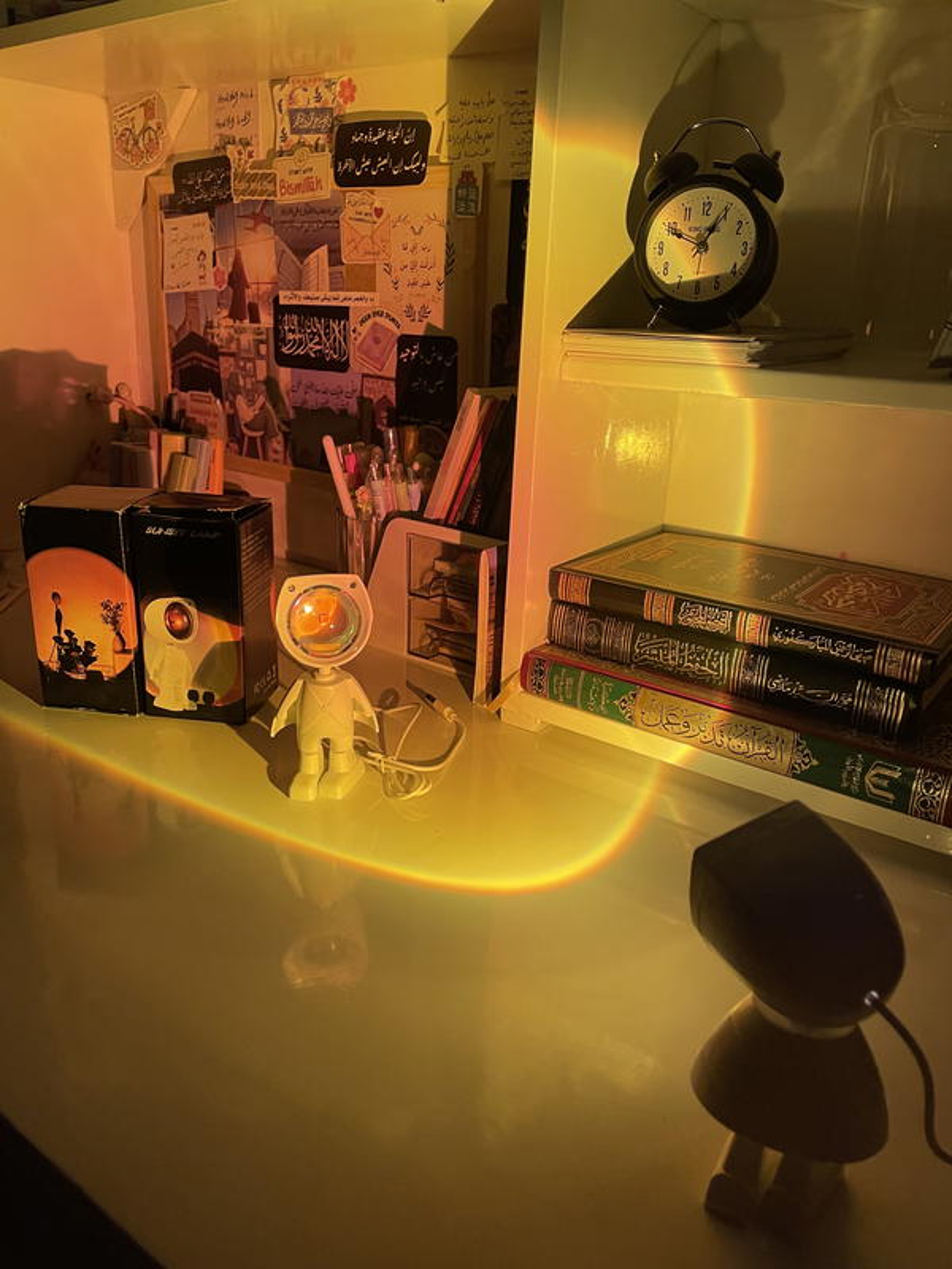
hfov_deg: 53.1
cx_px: 476
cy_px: 634
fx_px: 953
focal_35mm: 26
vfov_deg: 67.3
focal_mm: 4.2
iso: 200
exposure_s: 1/60
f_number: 1.6
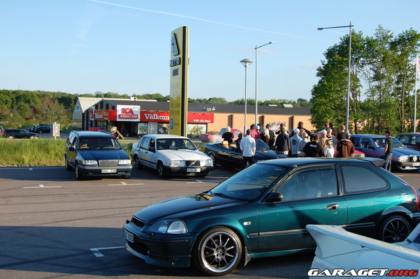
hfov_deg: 41.1
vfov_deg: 28.0
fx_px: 560
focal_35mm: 48
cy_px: 140
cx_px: 210
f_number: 8
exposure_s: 1/250
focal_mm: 32
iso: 200
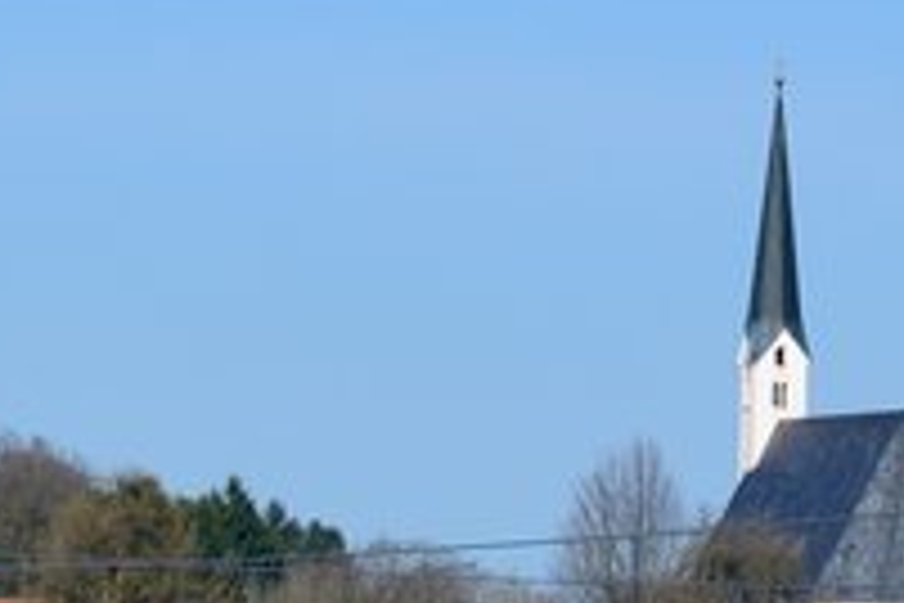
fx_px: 12002
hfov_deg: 4.2
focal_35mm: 478
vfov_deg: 2.9
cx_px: -1178
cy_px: 1336
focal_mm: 80
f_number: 6.3
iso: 200
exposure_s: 1/1600
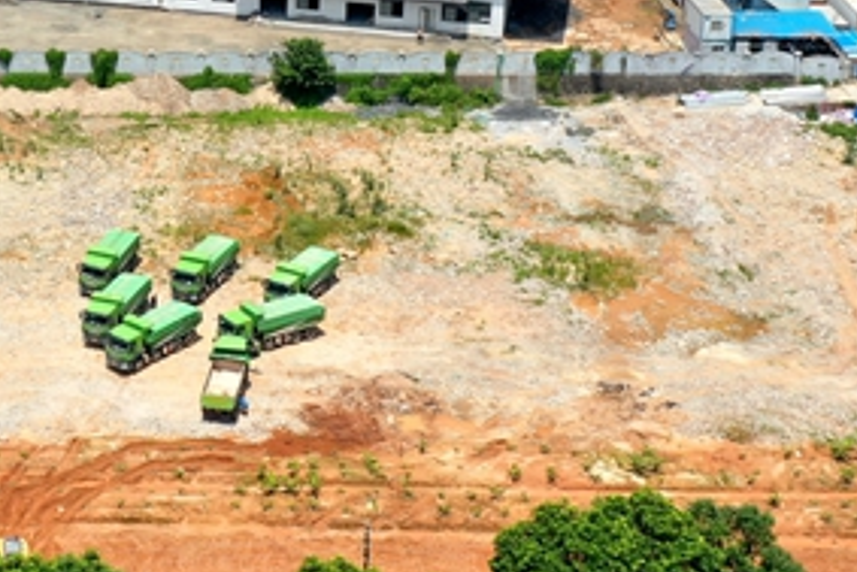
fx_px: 2120
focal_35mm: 89
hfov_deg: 22.1
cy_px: -15
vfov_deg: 15.1
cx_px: 27
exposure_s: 1/500
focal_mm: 10.26
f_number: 6.3
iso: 100
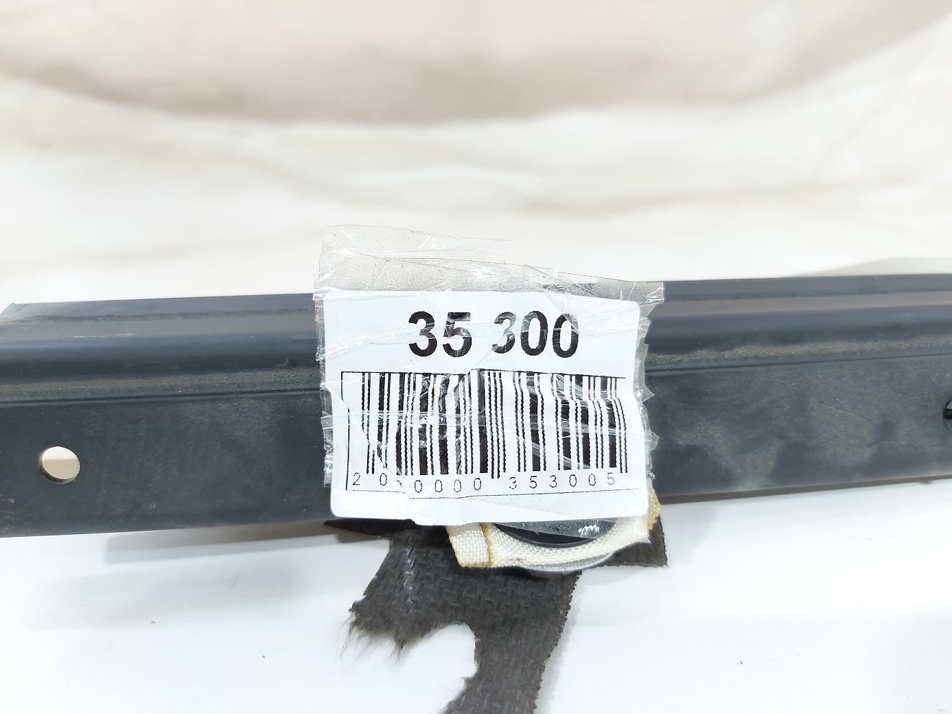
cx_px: 476
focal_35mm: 24
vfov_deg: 56.8
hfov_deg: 71.6
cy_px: 357
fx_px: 660
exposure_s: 1/50
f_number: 1.8
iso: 100
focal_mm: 5.23
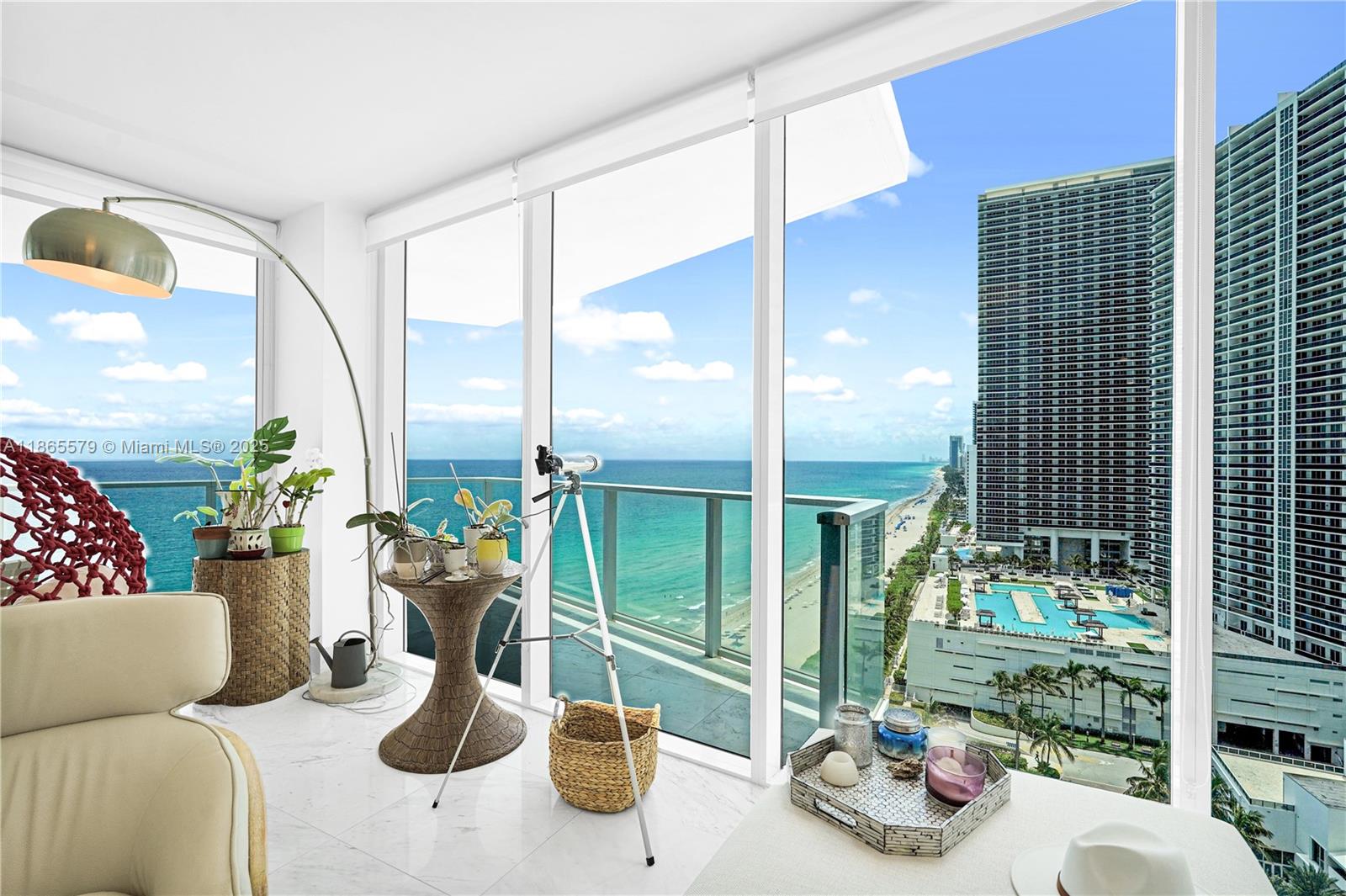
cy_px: 448
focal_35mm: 16
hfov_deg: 95.0
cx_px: 673
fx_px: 617
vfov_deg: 72.0
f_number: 8
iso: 250
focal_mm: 16.5
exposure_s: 1/80
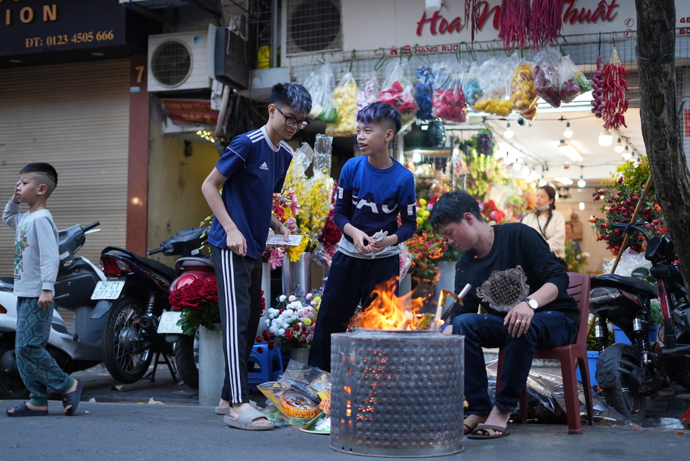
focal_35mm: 50
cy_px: 230
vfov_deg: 27.0
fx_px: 959
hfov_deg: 39.6
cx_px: 345
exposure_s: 1/250
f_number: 1.8
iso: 320
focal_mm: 50
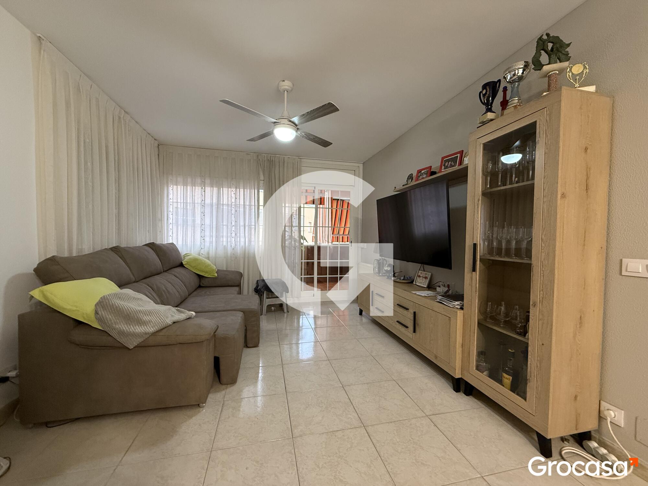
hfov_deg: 102.1
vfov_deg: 85.7
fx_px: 262
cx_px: 324
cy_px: 243
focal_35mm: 14
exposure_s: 1/100
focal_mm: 2.22
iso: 320
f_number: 2.2
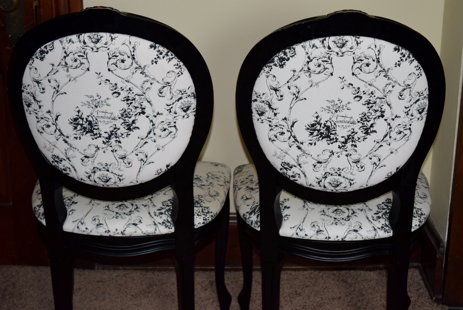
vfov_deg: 19.0
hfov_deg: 28.1
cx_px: 232
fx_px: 927
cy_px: 155
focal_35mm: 72
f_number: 5.3
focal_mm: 48
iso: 1000
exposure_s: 1/60
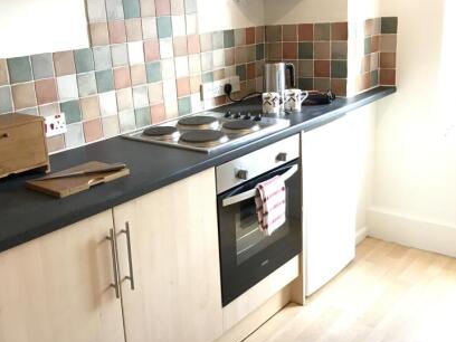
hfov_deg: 46.5
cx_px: 182
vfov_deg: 35.9
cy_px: 154
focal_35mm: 40
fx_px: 527
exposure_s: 1/20
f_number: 1.8
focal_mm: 3.99
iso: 32
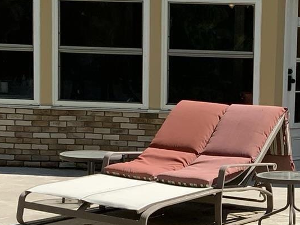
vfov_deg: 13.3
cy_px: 169
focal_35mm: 111
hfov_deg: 17.5
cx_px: 271
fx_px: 962
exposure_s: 1/1626
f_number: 1.8
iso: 16
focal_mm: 3
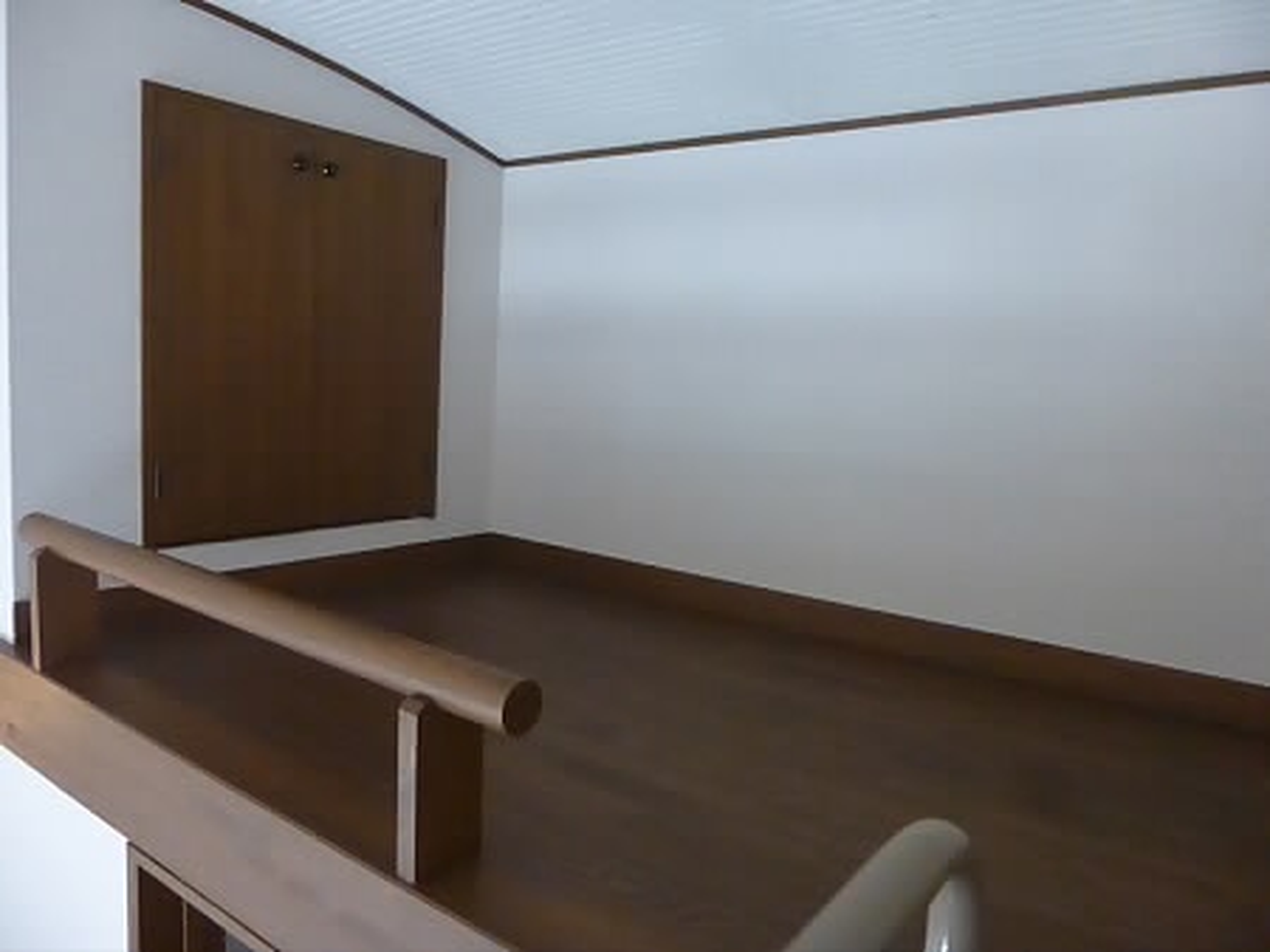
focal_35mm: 25
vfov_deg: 54.8
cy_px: 476
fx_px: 917
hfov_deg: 69.4
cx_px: 635
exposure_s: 1/320
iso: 1600
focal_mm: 4.5
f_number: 3.1
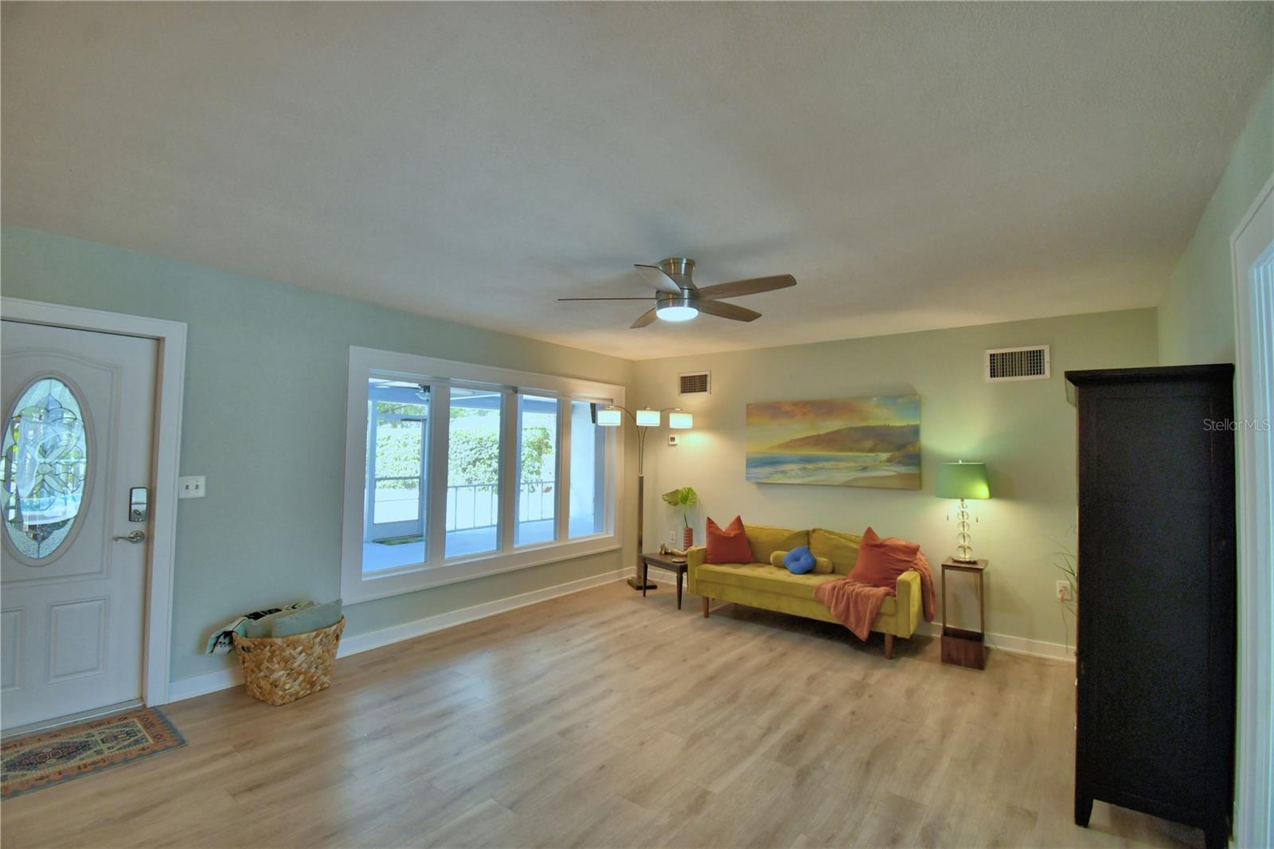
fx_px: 531
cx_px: 637
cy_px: 424
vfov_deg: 77.3
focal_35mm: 15
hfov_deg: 100.4
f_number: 4.5
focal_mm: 10
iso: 400
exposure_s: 1/100
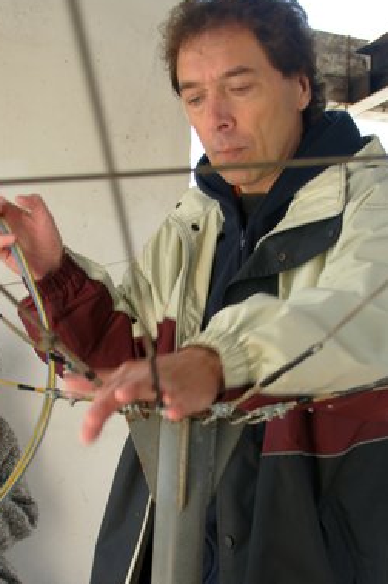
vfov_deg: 34.9
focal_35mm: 57
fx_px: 923
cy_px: 367
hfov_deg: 23.7
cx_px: 212
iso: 200
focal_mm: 24
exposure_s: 1/125
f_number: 5.6
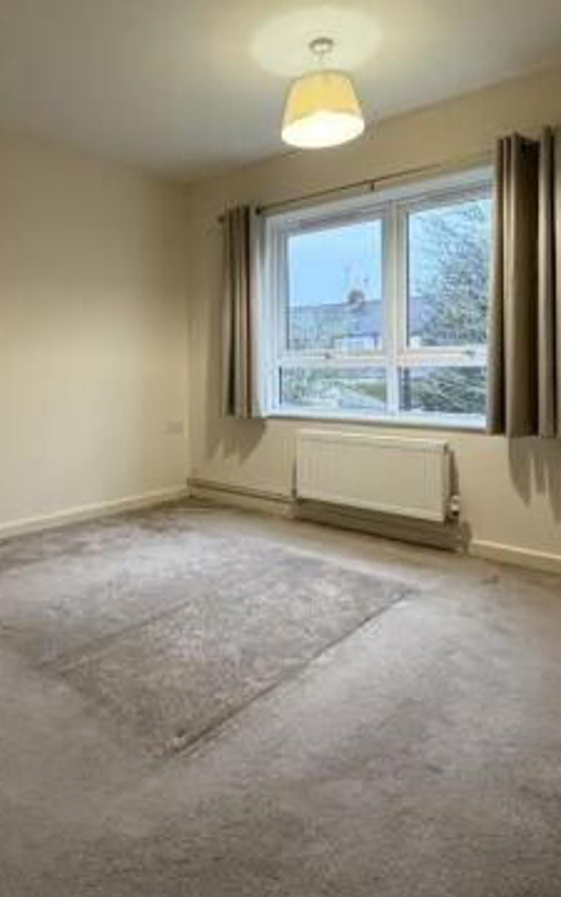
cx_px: 231
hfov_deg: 50.8
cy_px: 365
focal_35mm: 24
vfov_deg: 74.1
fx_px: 587
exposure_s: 1/50
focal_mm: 2.22
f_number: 2.2
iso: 400
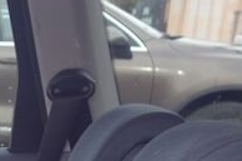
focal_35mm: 148
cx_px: -307
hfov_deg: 11.7
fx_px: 994
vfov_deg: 8.6
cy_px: 355
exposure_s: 1/30
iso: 125
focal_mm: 10.4
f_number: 1.8
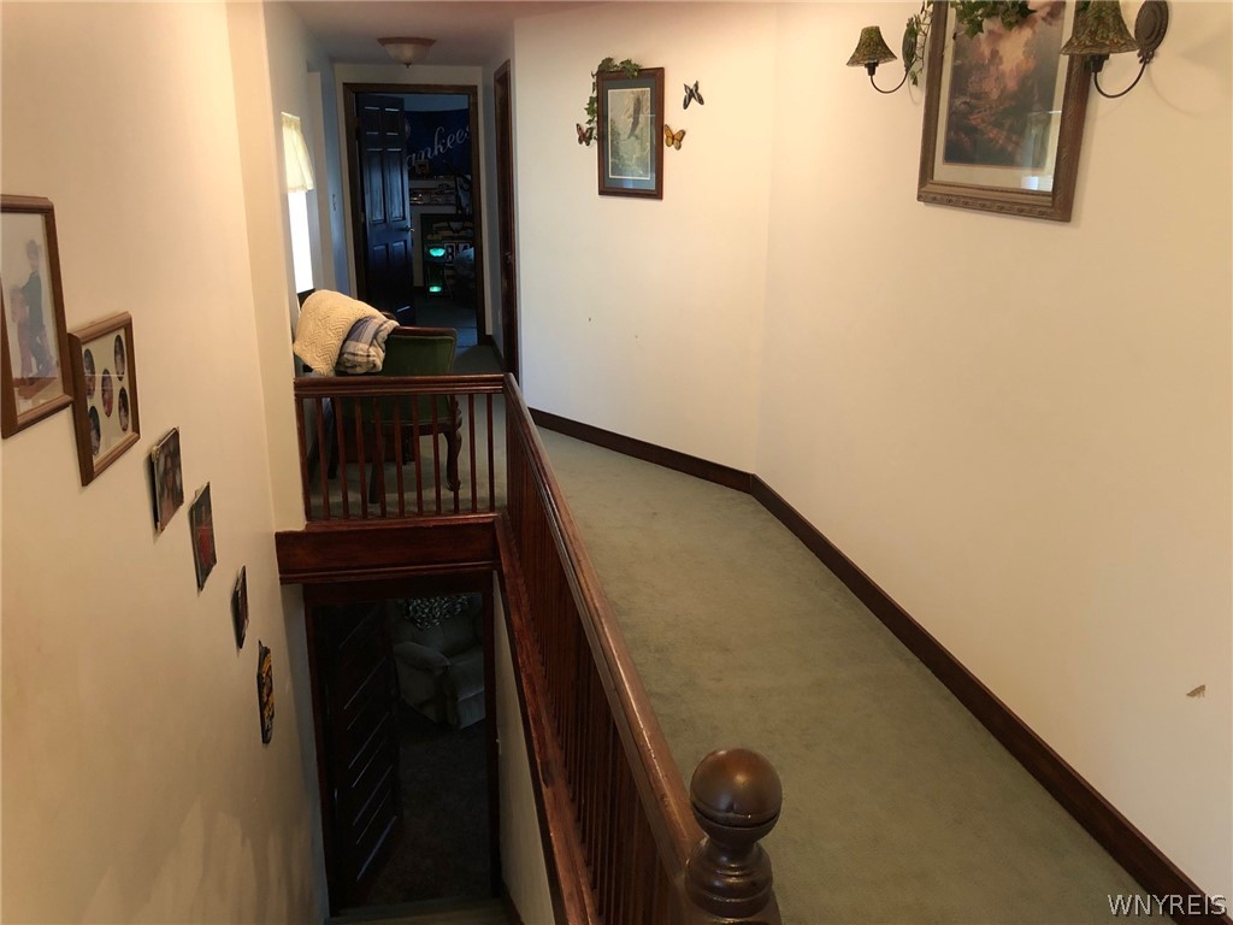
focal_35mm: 28
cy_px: 462
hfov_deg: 63.4
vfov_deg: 49.7
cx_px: 616
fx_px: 997
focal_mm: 3.99
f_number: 1.8
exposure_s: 1/15
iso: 64
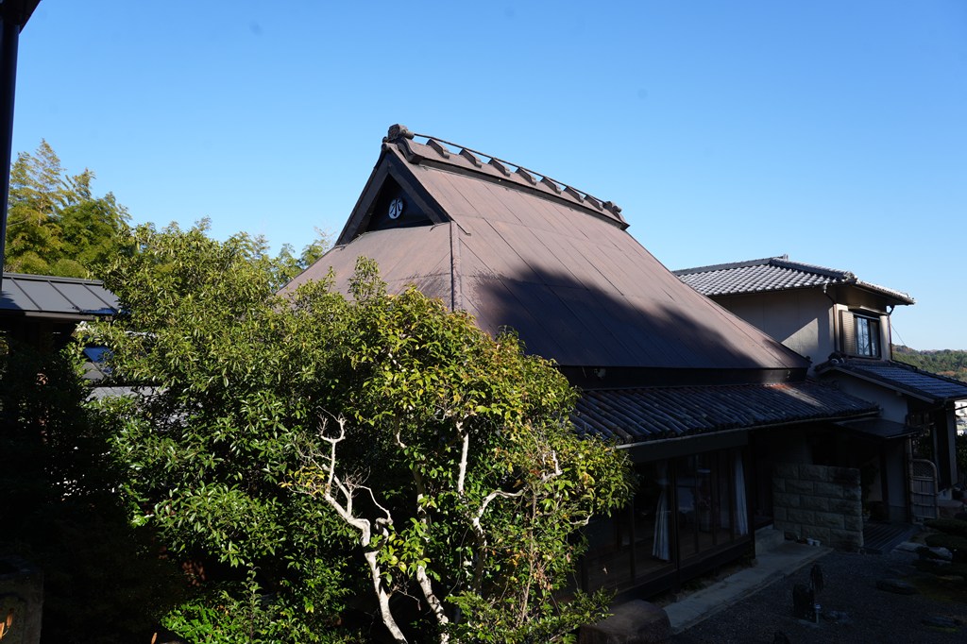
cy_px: 322
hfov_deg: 73.8
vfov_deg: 53.1
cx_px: 484
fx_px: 644
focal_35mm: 24
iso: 100
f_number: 8
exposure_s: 1/125
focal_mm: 24
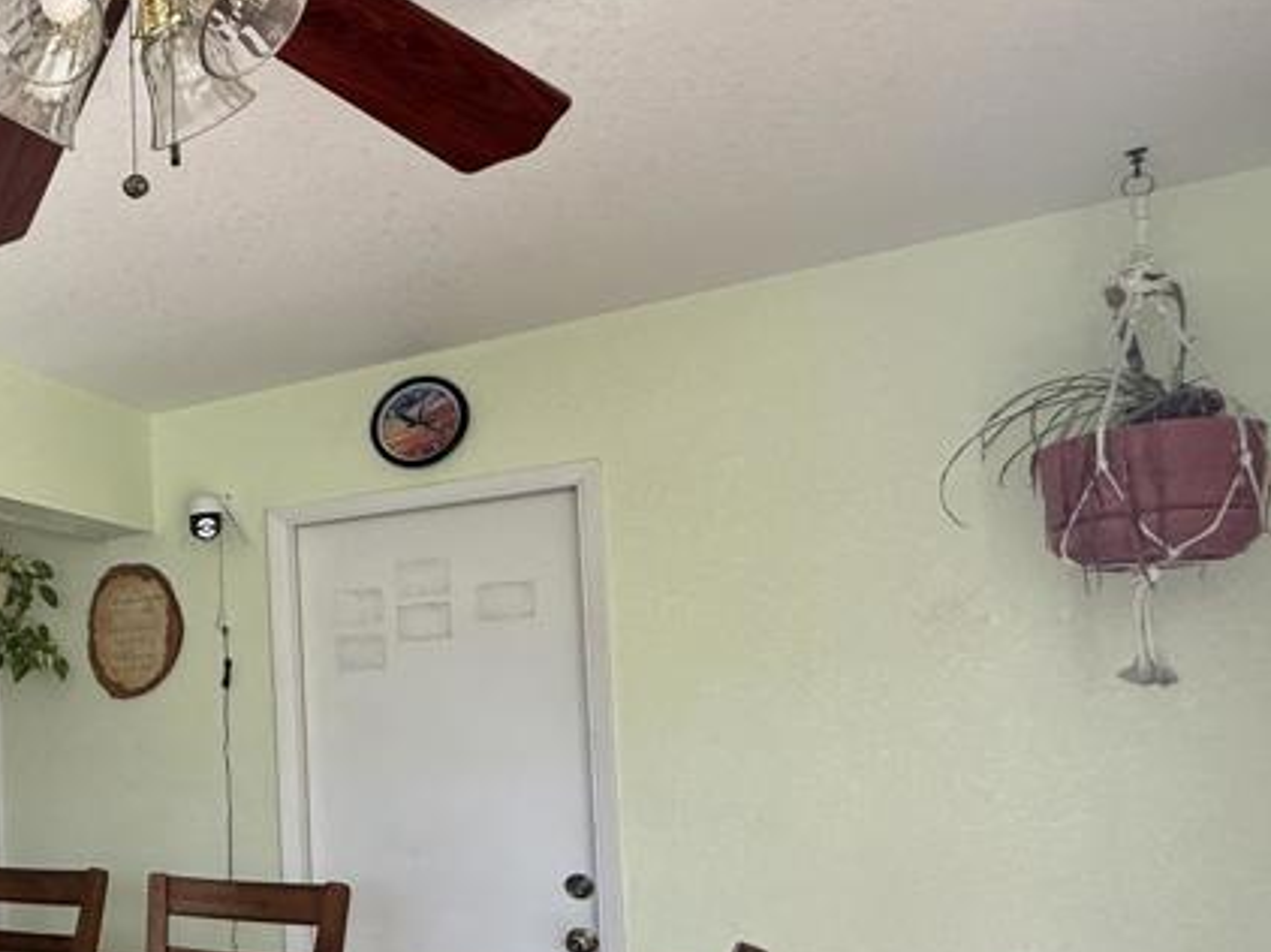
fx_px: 1248
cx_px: -172
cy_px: 702
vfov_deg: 40.7
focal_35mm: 34
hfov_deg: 41.3
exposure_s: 1/99
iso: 100
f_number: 2.2
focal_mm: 2.22
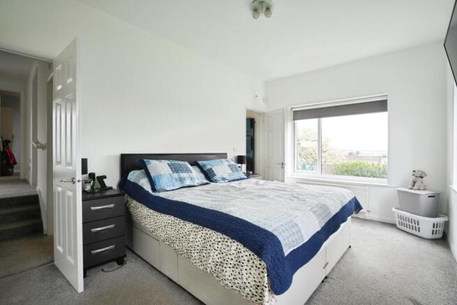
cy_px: 152
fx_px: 203
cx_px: 228
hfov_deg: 96.7
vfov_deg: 73.8
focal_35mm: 16
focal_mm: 16
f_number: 9
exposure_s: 1/50
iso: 800
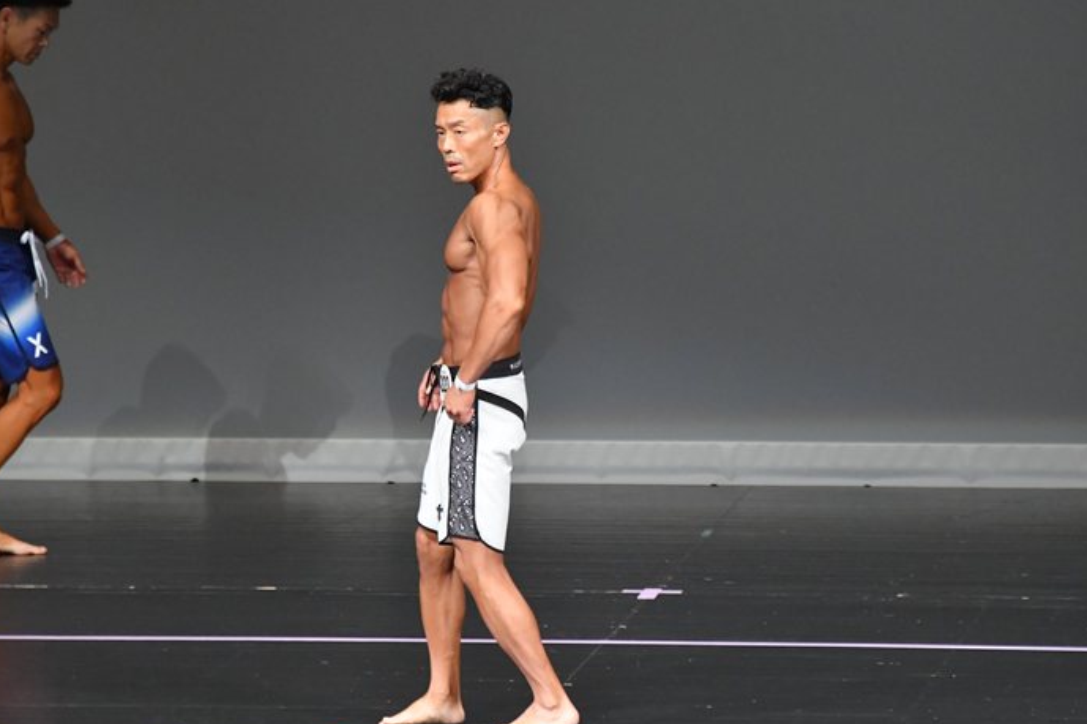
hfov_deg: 5.3
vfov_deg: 3.5
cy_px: 393
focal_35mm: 388
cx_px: 520
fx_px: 11712
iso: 5000
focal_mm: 230
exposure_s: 1/400
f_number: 5.6
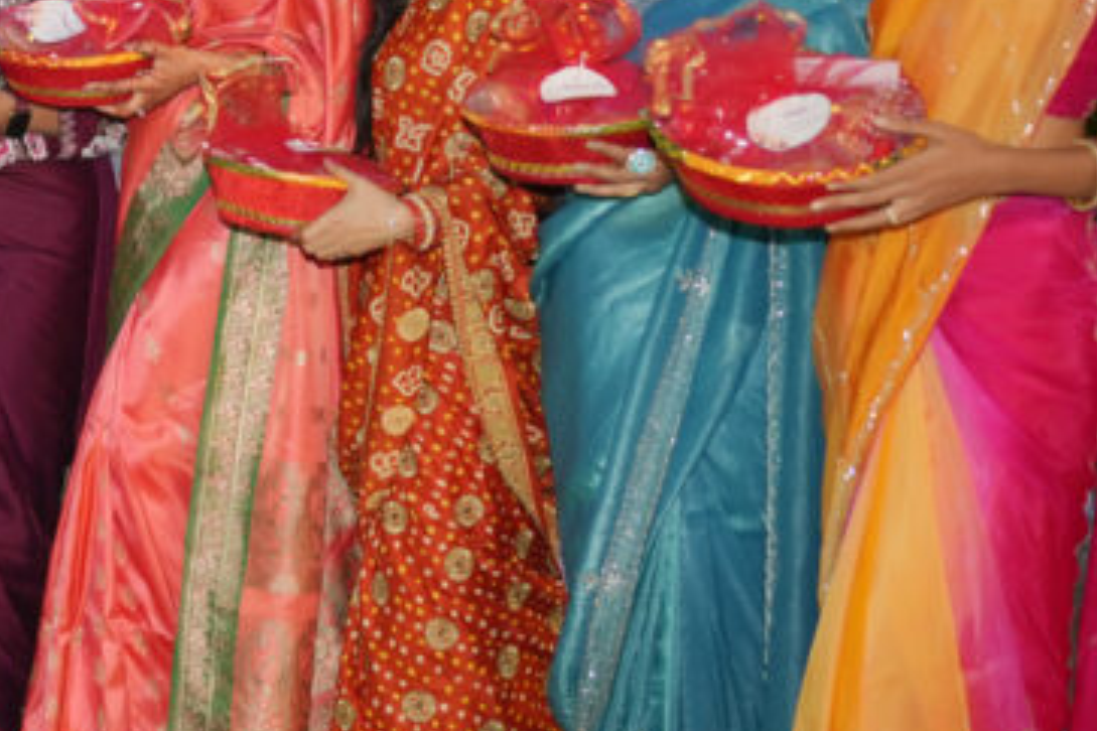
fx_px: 3138
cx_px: -408
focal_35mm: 103
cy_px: 112
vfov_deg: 13.2
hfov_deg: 18.2
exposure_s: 1/125
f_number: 1.4
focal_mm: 35
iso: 500
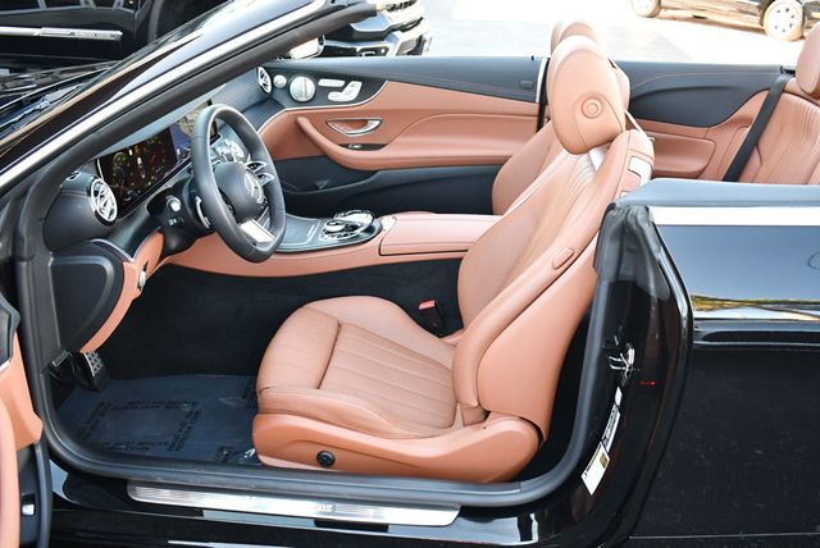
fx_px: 821
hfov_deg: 53.1
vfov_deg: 36.9
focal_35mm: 36
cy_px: 274
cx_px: 410
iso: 800
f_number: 3.5
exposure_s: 1/200
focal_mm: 18
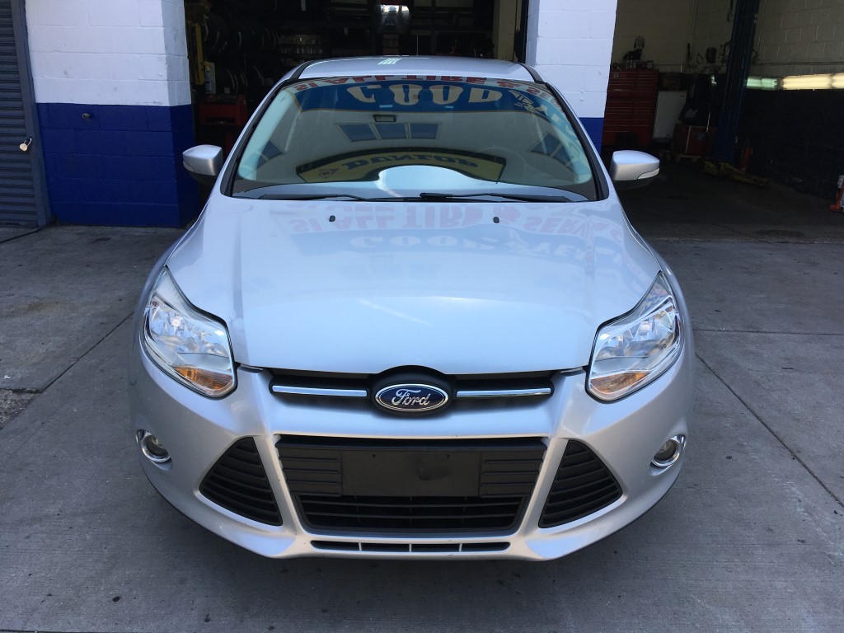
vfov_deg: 48.2
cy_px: 316
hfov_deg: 61.7
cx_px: 422
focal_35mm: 29
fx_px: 707
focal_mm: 4.15
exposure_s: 1/680
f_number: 2.2
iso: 25
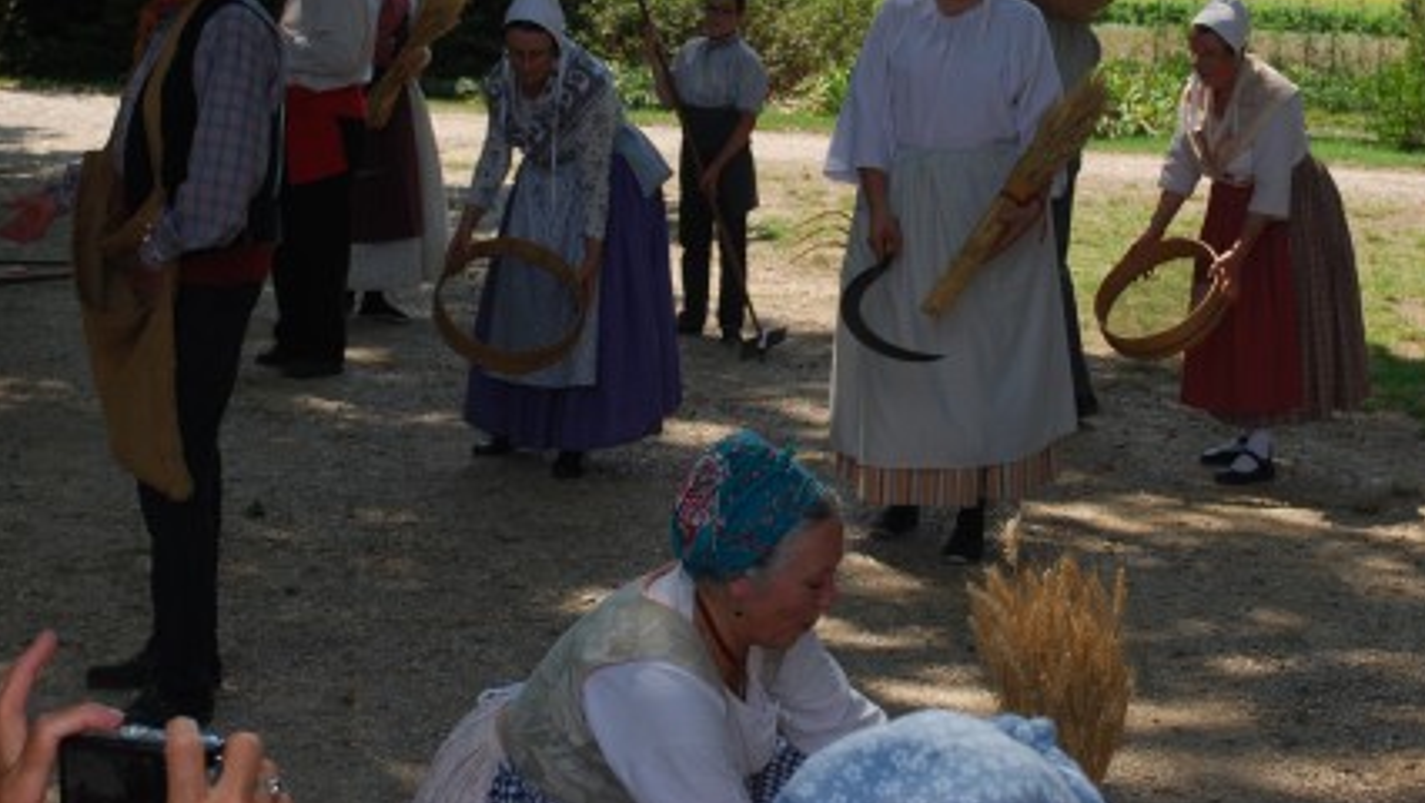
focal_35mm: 83
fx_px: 3129
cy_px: 99
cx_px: 723
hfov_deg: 25.7
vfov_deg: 14.5
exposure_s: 1/200
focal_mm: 35
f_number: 7.1
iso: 100
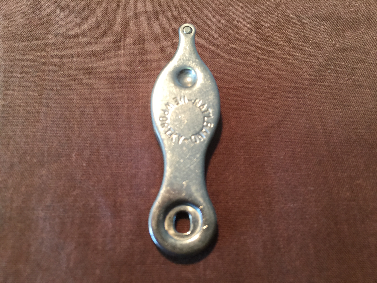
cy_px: 142
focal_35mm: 29
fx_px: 316
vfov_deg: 48.2
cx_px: 188
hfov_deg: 61.7
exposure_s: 1/15
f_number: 2.2
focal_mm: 4.15
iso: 50
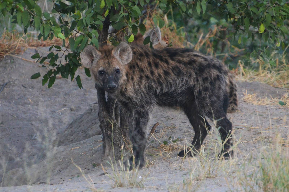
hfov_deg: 5.1
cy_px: 96
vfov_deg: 3.4
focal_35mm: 405
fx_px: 3245
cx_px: 144
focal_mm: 270
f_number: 6.3
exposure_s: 1/500
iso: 2500
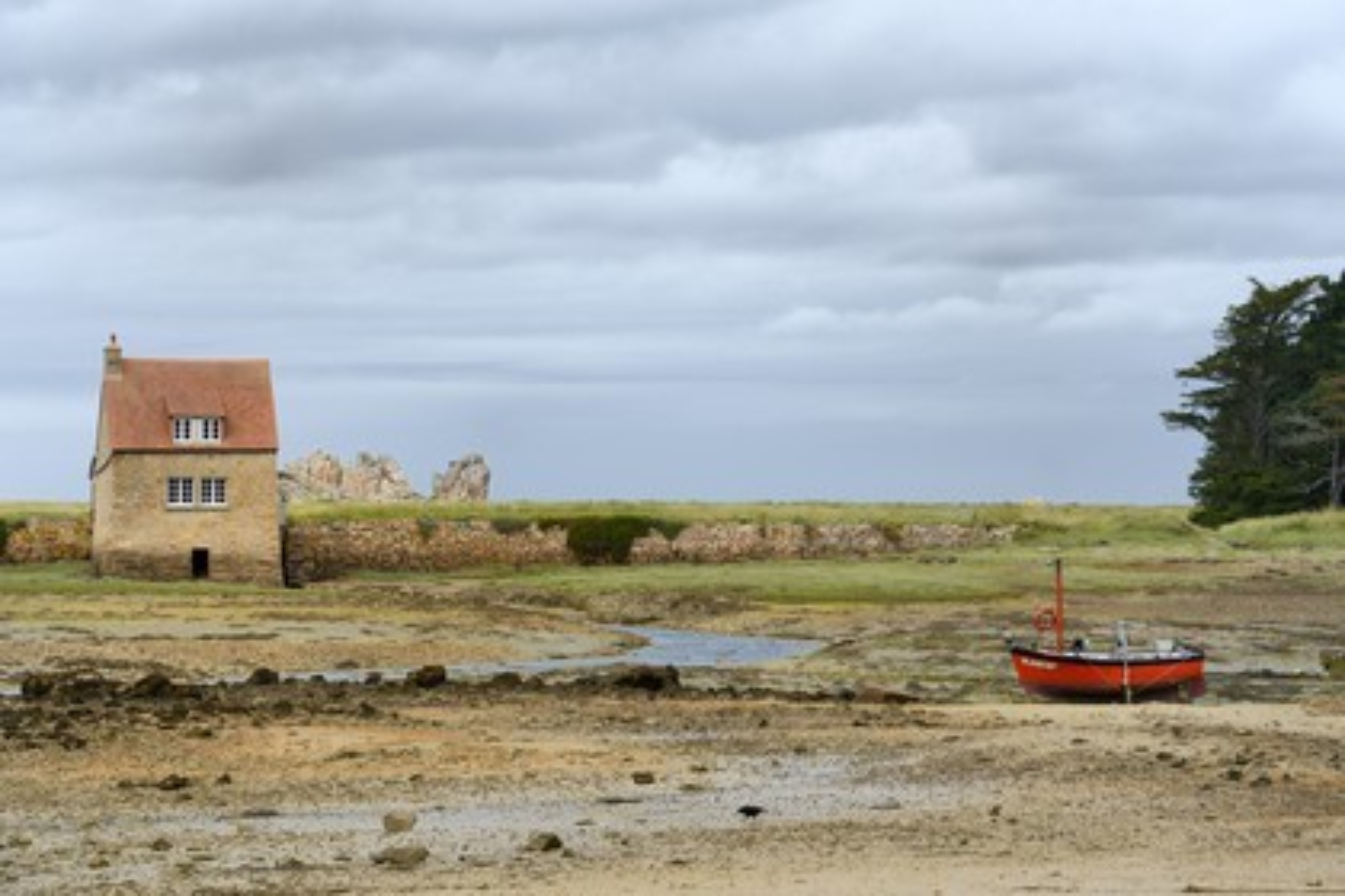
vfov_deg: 9.8
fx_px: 5230
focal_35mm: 140
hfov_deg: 14.7
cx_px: 672
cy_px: 448
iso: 200
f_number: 13
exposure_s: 1/250
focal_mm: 140
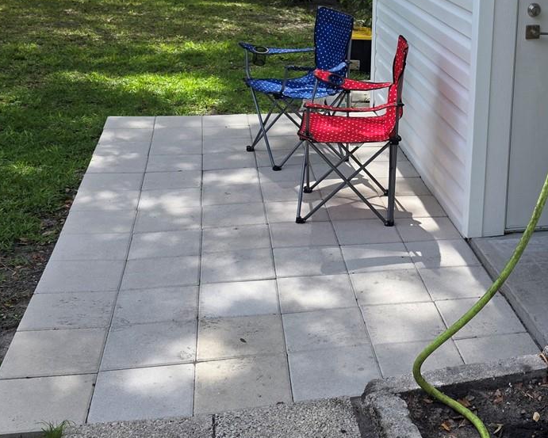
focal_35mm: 52
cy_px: 59
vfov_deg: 28.2
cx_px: 485
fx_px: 843
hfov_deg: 34.2
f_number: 1.7
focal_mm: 6.3
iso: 80
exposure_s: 1/2066
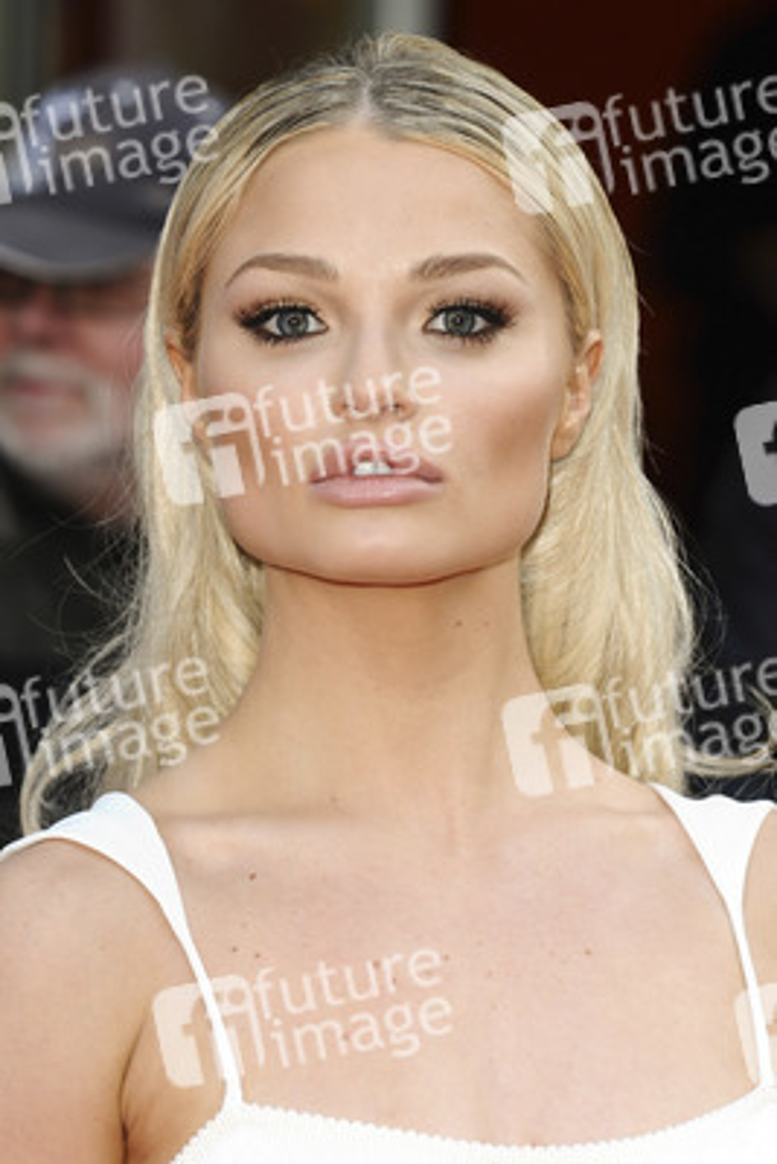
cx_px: 388
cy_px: 582
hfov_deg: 8.7
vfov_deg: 13.0
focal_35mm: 158
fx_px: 5094
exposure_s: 1/200
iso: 320
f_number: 4.5
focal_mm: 105
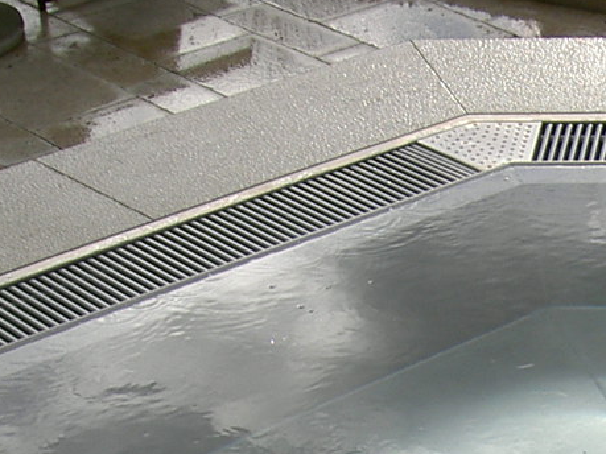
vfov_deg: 10.4
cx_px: 841
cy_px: 764
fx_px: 2380
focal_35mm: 136
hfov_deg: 13.8
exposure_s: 1/278
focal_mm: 8
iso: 100
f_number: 4.7
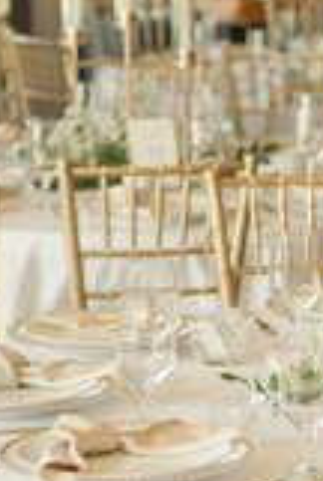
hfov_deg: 7.4
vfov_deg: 11.0
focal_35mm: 186
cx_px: 245
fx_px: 2492
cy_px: 367
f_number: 2.2
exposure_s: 1/250
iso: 200
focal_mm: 50
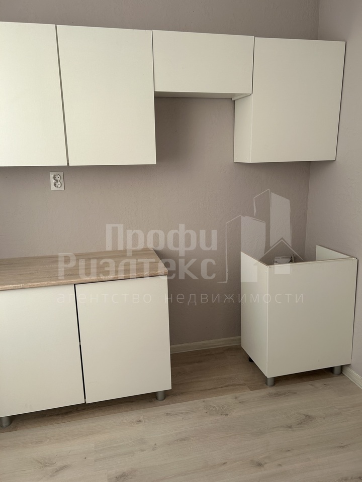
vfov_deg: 67.3
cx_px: 181
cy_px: 241
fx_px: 363
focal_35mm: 26
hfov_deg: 53.1
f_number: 1.5
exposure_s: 1/121
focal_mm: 5.7
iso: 50
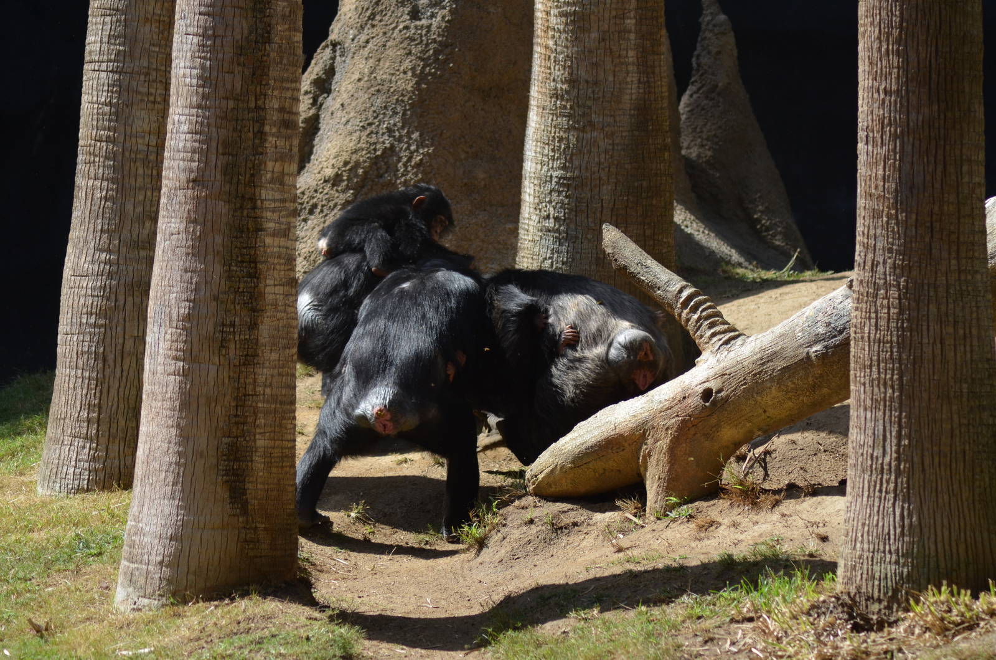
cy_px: 330
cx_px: 498
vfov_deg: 6.8
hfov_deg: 10.2
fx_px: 5591
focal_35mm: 202
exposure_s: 1/1250
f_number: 5
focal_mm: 135
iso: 400
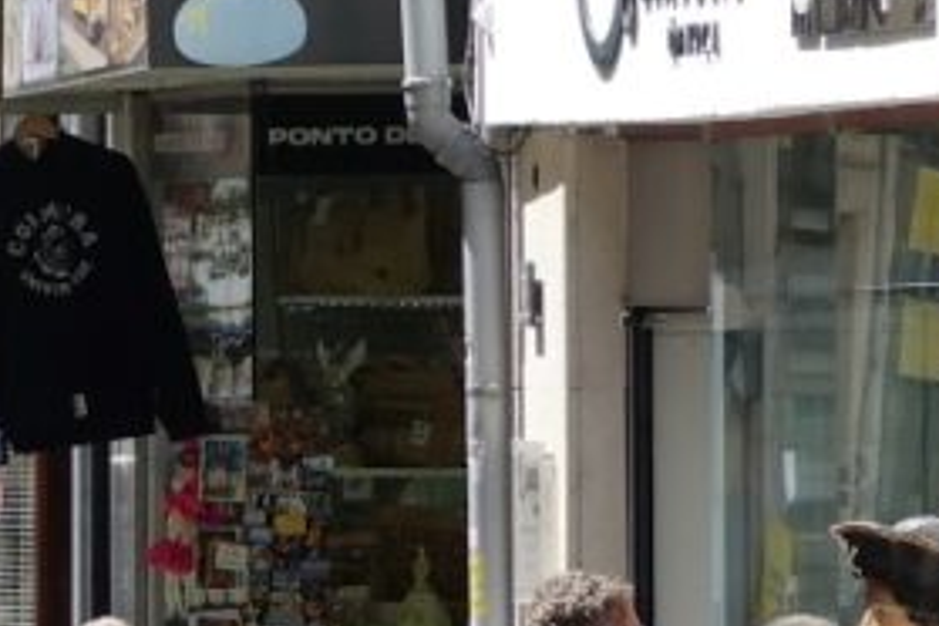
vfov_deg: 1.9
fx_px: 18596
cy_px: 320
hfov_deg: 2.9
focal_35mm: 713
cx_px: -1346
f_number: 4
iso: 100
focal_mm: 44.93
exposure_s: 1/400
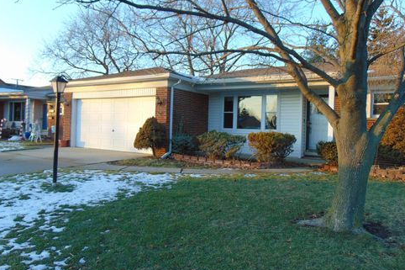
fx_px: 304
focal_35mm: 27
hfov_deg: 67.4
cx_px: 199
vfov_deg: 47.9
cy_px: 128
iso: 80
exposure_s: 1/125
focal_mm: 4.5
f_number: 3
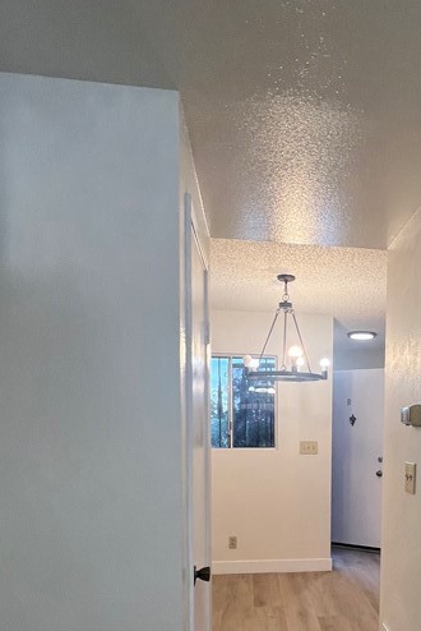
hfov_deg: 44.2
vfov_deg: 62.4
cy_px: 459
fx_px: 490
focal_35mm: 28
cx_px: 338
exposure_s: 1/120
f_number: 1.8
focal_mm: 1.57
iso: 80
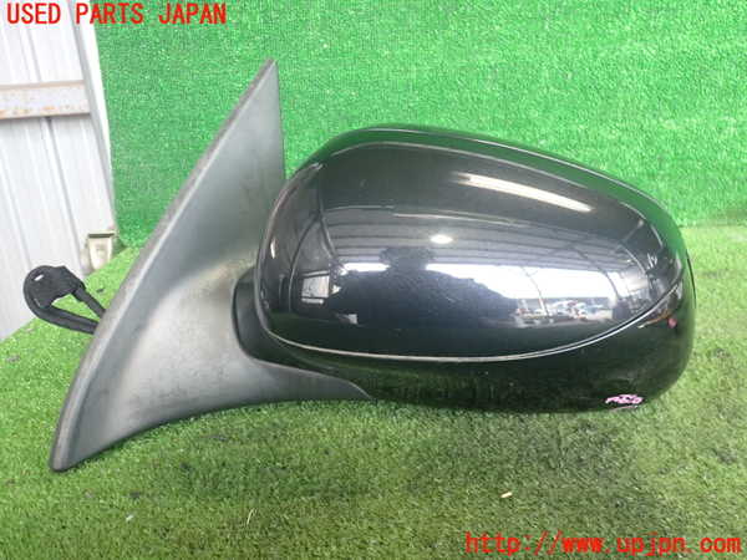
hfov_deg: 60.0
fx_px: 647
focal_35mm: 30
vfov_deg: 46.8
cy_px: 280
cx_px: 374
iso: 320
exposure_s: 1/30
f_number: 2.3
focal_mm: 5.4
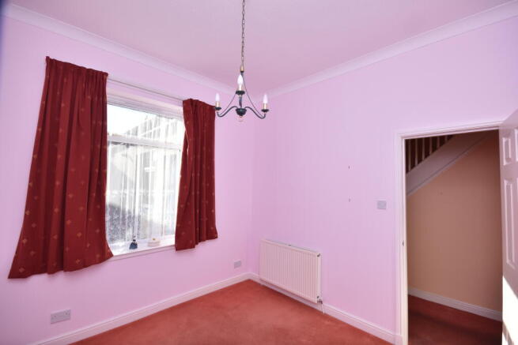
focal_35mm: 15
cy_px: 172
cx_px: 259
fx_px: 216
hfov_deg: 100.4
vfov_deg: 77.4
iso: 400
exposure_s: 1/250
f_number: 8
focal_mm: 10
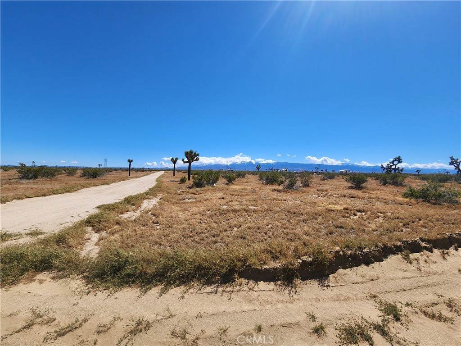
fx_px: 173
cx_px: 230
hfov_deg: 106.2
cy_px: 173
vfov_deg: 89.9
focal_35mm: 13
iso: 50
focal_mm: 2.2
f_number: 2.2
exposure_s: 1/2664
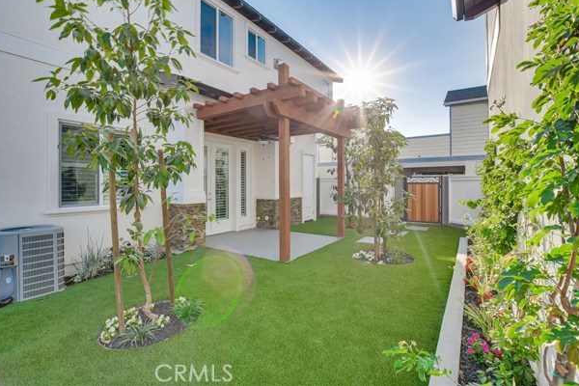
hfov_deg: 96.7
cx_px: 283
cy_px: 181
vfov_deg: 73.7
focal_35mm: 16
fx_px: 257
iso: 400
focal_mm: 10
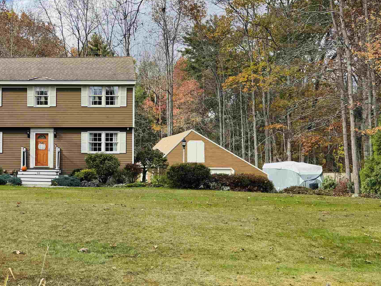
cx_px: 81
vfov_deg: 33.6
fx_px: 473
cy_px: 154
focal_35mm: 43
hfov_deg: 42.1
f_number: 1.78
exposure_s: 1/1637
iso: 80
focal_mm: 6.76
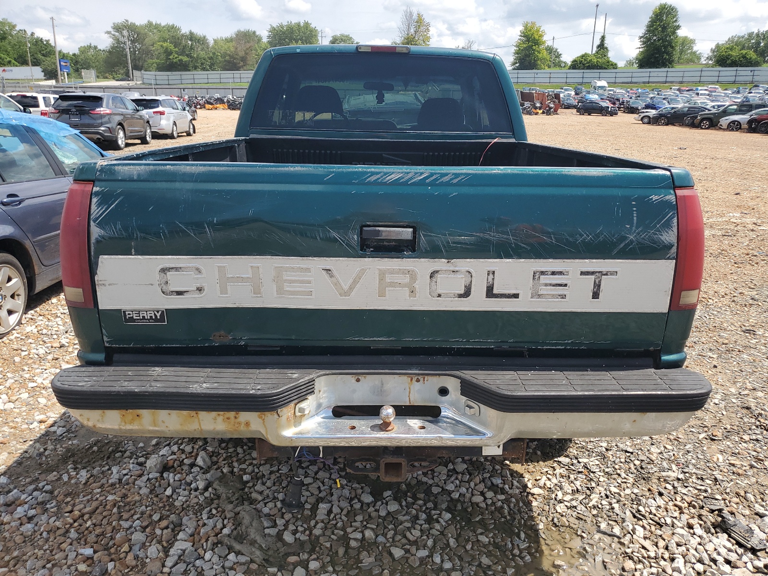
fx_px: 577
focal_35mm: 26
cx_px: 384
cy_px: 288
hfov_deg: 67.3
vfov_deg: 53.1
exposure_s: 1/2500
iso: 50
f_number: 1.5
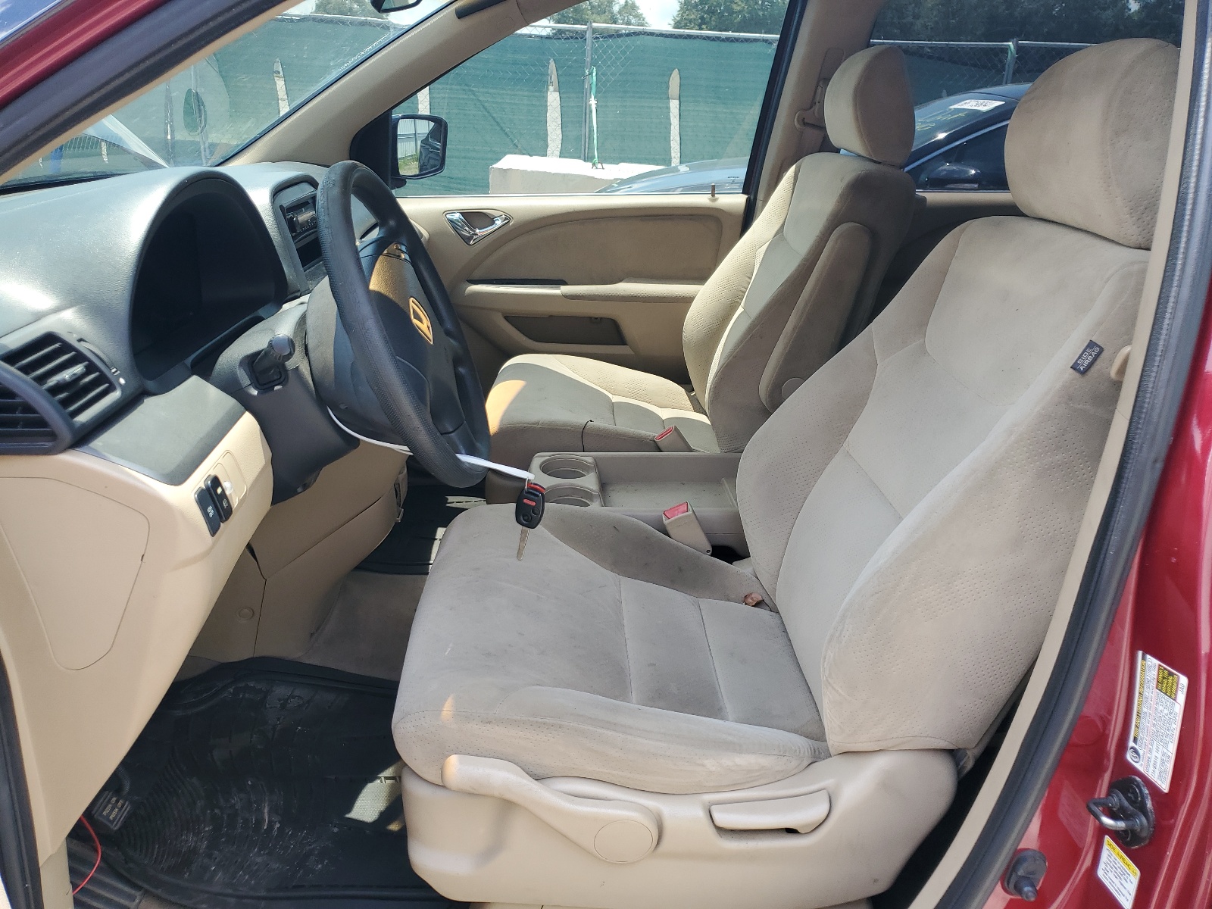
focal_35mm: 26
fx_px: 910
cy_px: 454
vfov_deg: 53.1
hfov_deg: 67.3
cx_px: 606
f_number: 1.5
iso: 50
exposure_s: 1/303
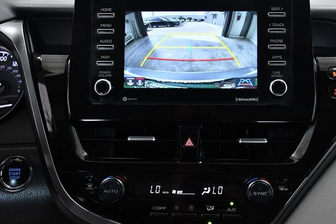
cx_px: 188
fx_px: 420
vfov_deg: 29.8
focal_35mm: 45
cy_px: 106
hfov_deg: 43.5
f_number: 6.3
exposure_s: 1/160
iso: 2500
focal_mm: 27
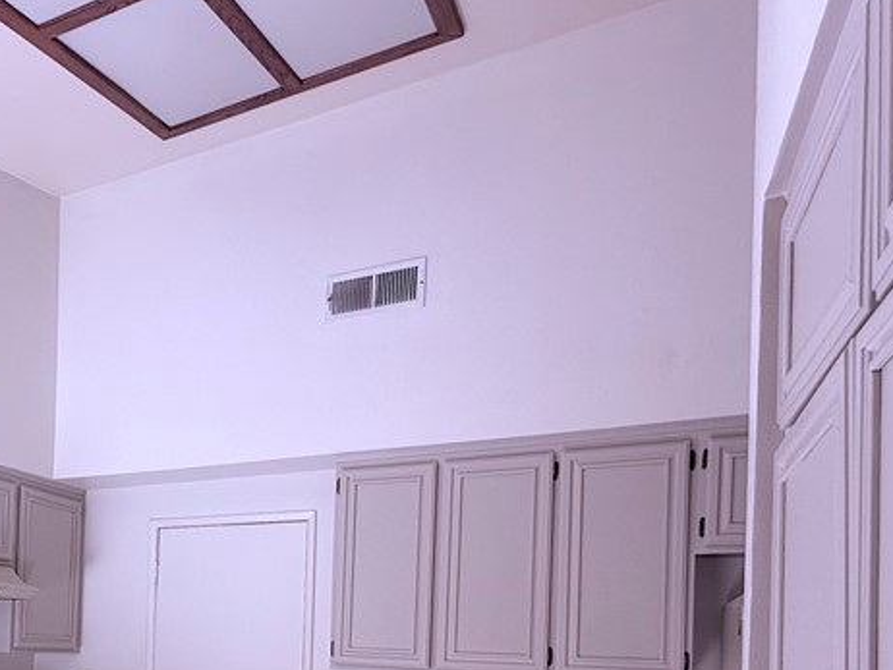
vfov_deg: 41.0
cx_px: 131
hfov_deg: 52.9
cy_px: 633
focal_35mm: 31
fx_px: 800
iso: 50
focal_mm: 2.22
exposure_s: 1/110
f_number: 2.2
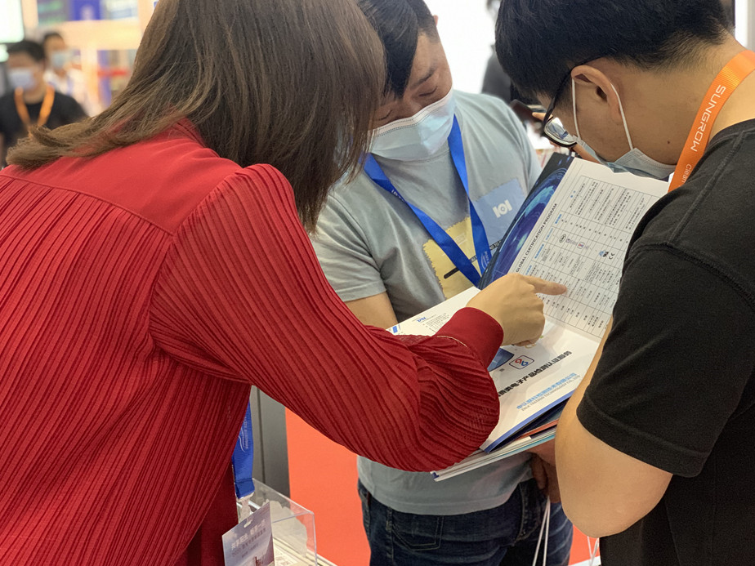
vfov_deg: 27.0
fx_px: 1178
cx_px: 366
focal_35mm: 54
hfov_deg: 35.5
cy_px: 287
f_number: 2.4
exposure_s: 1/33
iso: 320
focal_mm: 6
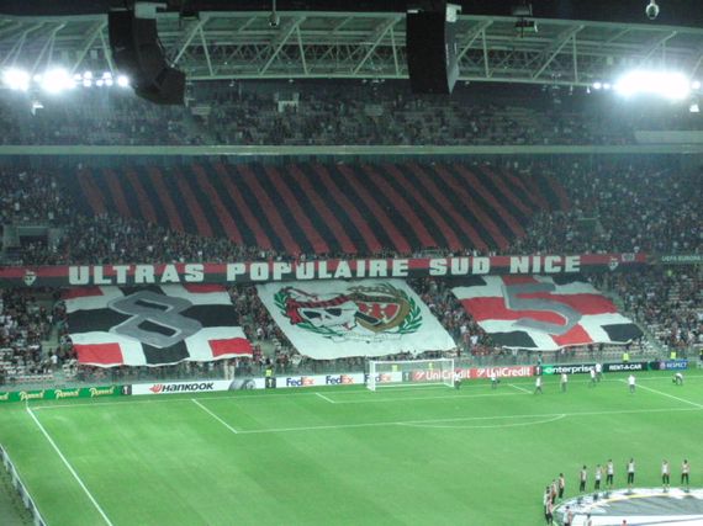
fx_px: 1685
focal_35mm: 83
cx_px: 352
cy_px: 263
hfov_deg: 23.6
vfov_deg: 17.8
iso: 800
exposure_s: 1/125
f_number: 4.1
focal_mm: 14.35
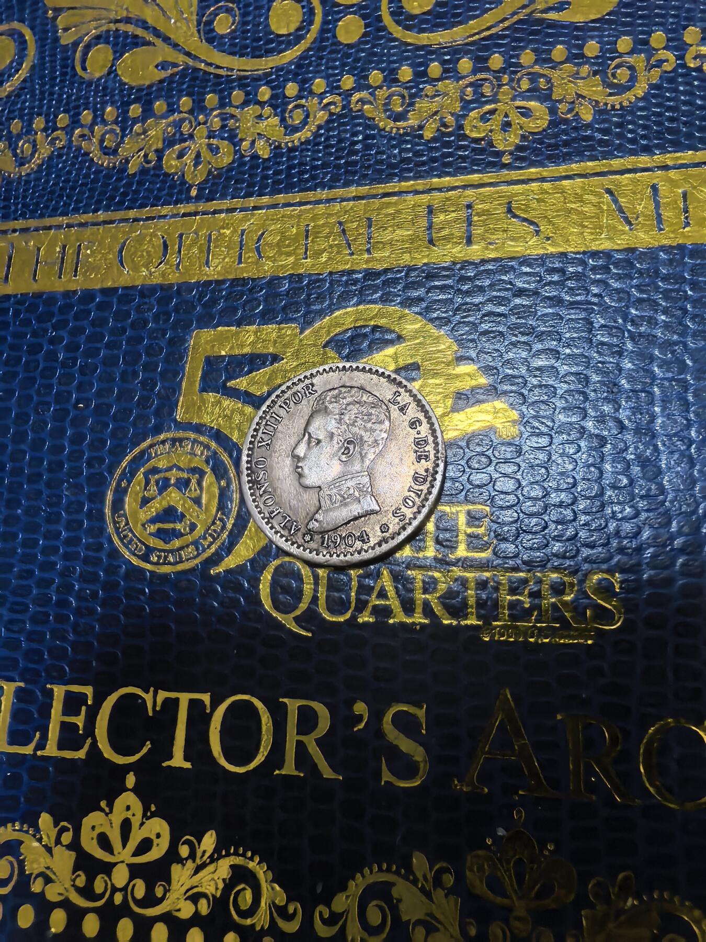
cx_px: 353
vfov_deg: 71.6
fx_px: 653
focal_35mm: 24
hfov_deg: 56.8
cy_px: 471
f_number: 2.2
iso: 250
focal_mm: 1.68
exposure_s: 1/33.3
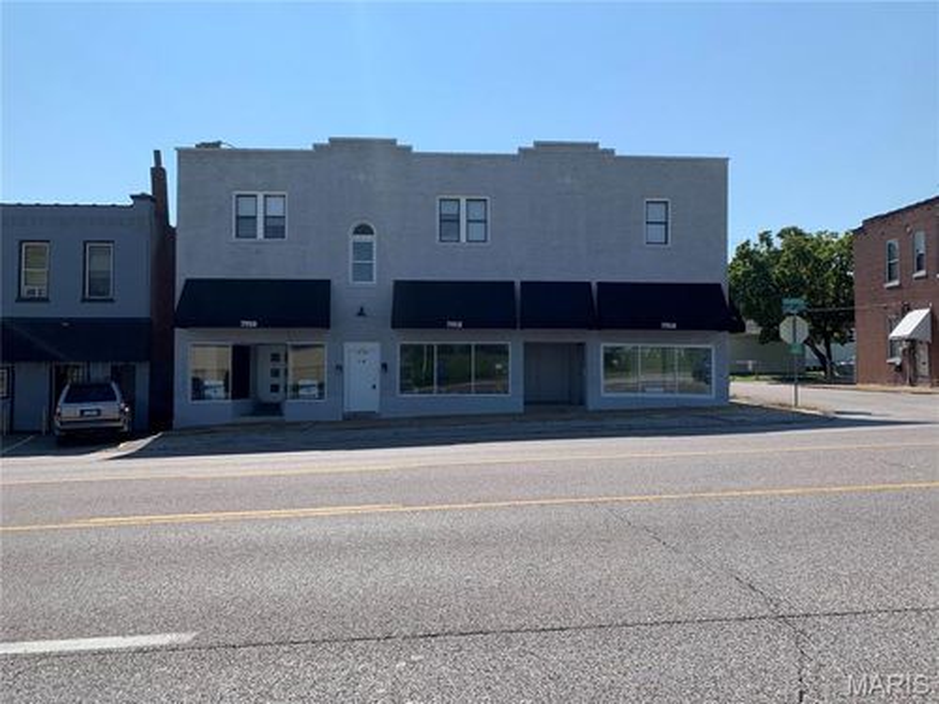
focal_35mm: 26
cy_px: 352
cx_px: 470
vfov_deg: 53.1
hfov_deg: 67.3
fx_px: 705
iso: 25
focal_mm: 4.25
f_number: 1.8
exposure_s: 1/3086
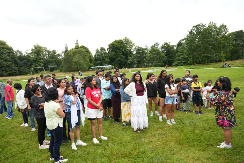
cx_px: 121
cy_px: 86
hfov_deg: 69.4
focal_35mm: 26
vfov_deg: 49.5
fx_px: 176
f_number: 4
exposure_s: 1/800
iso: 400
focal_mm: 24
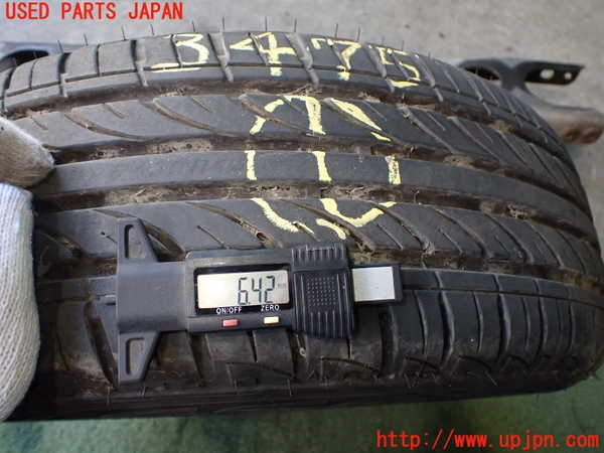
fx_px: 523
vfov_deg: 46.8
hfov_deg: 60.0
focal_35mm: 30
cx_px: 302
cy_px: 226
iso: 320
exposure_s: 1/125
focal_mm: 5.4
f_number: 2.3
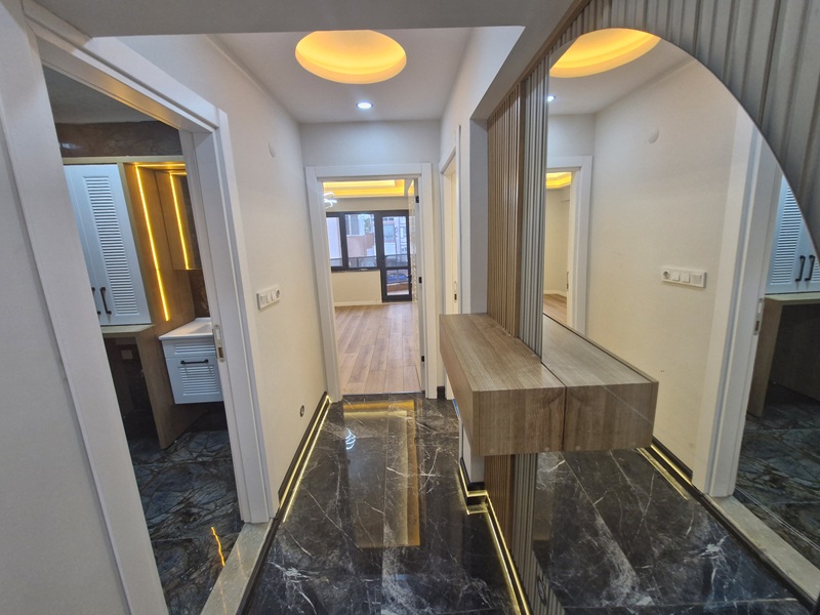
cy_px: 308
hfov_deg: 106.2
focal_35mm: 13
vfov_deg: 89.9
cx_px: 410
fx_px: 308
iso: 125
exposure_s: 1/50
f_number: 2.2
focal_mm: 1.74
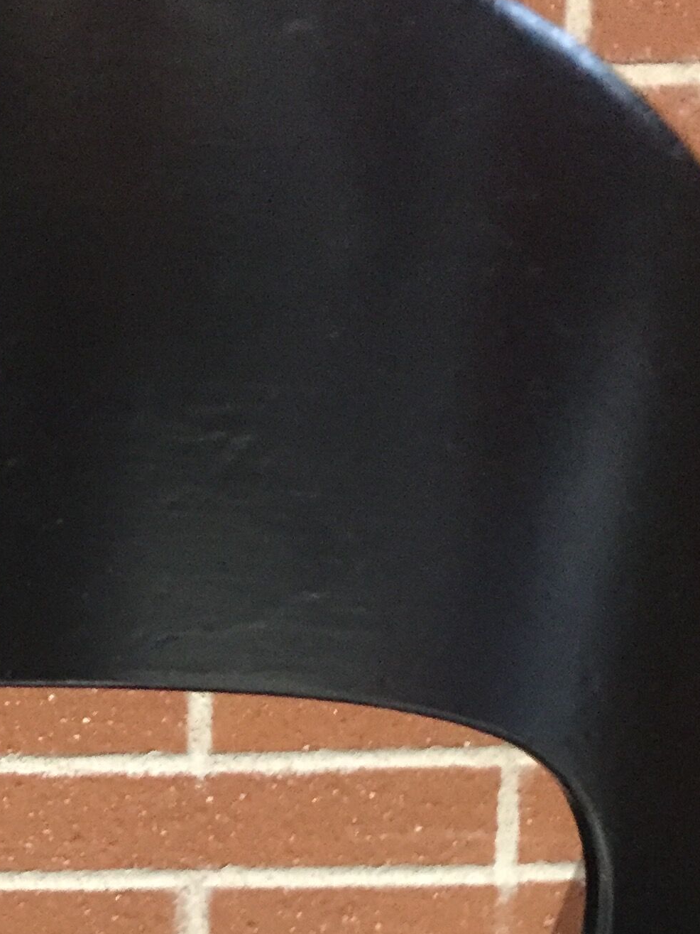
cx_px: -38
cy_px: 1109
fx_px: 1942
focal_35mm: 72
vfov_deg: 24.6
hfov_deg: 19.7
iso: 640
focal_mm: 4.15
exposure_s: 1/17
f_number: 2.2
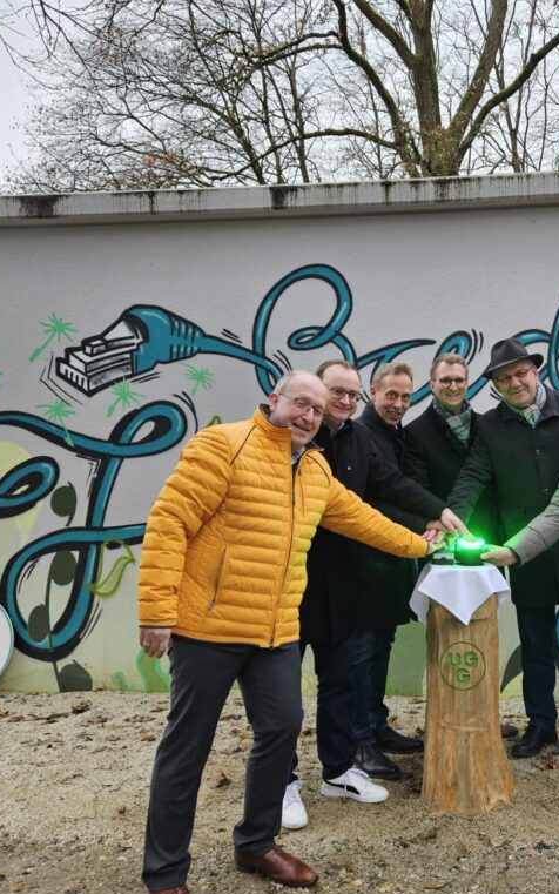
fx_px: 804
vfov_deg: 58.1
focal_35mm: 33
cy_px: 453
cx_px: 464
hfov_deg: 36.7
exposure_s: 1/180
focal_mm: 5.4
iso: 100
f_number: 1.8
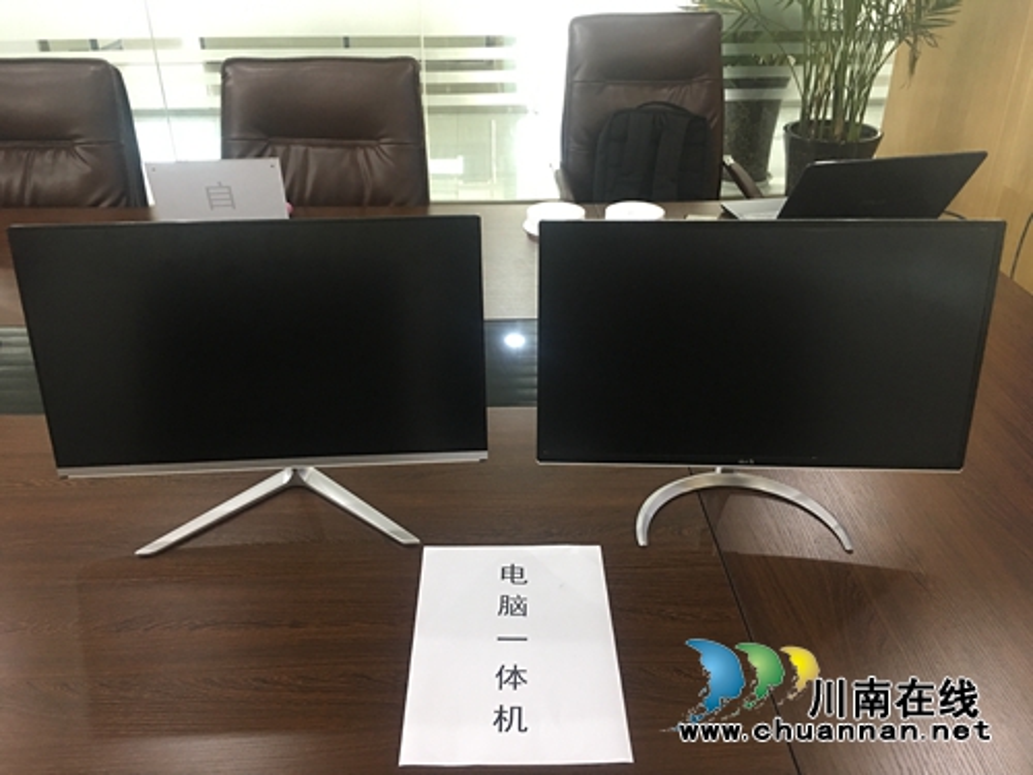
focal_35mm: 29
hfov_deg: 61.7
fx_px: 865
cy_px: 388
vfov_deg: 48.2
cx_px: 516
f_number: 2.2
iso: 100
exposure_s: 1/10
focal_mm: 4.15
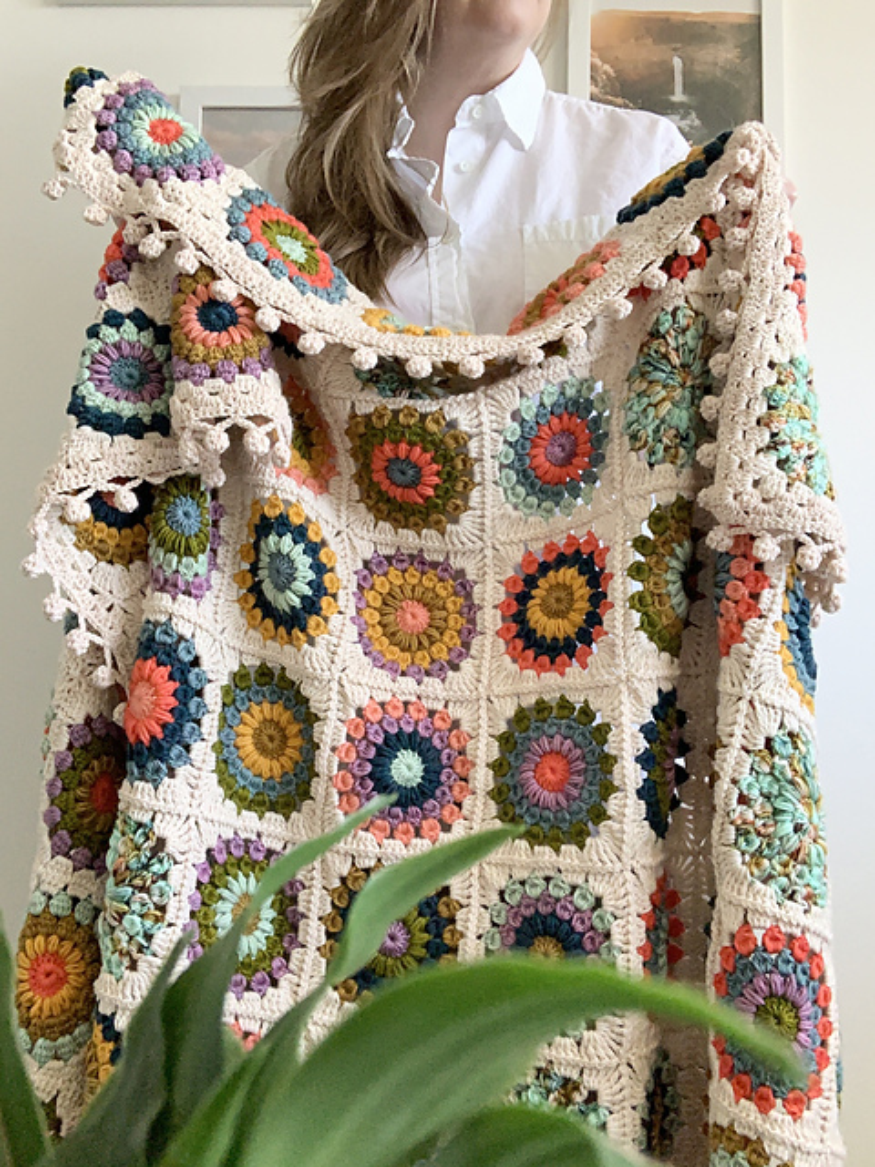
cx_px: 438
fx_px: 1078
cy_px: 584
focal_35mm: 32
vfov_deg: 56.8
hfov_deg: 44.2
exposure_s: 1/60
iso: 200
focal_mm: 2.87
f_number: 2.2
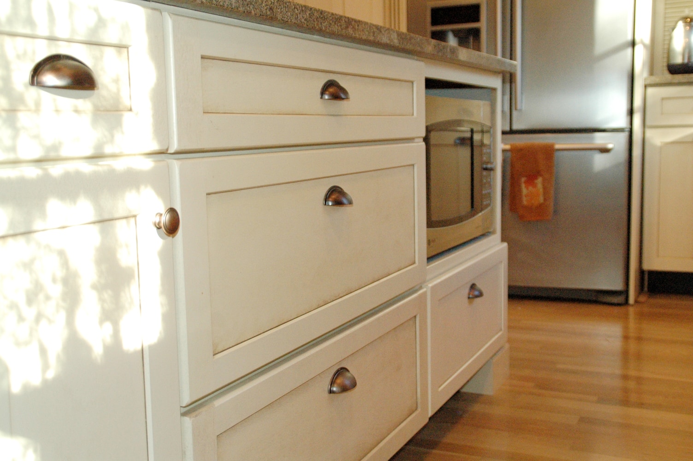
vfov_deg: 31.8
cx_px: 346
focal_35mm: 42
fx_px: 808
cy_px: 230
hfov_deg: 46.4
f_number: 5
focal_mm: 28
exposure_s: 1/200
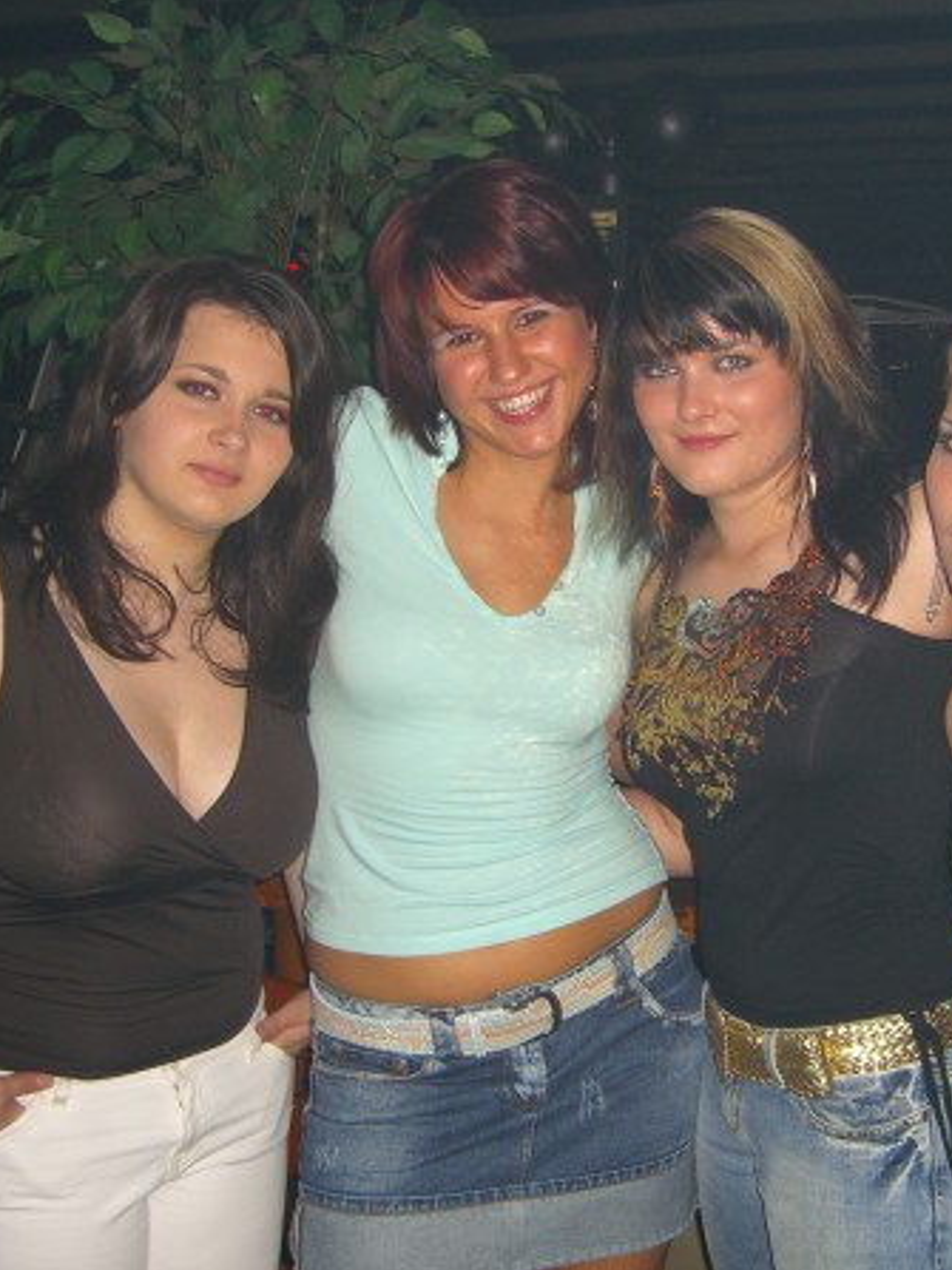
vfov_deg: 37.5
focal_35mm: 51
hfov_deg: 28.4
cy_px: 636
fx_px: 1871
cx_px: 617
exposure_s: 1/60
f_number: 2.8
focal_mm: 7.9
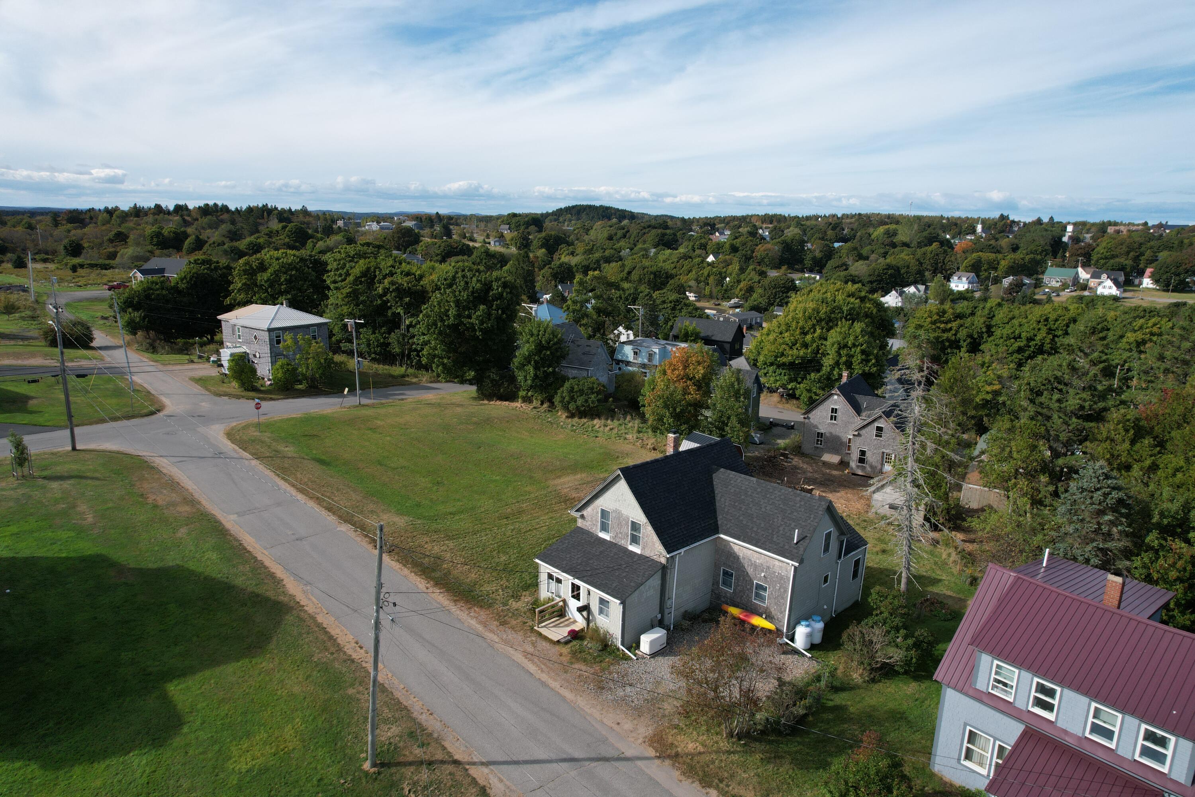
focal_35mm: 22
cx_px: 598
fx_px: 730
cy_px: 398
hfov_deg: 78.6
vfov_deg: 57.2
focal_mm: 8.38
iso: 110
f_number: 2.8
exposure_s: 1/2000
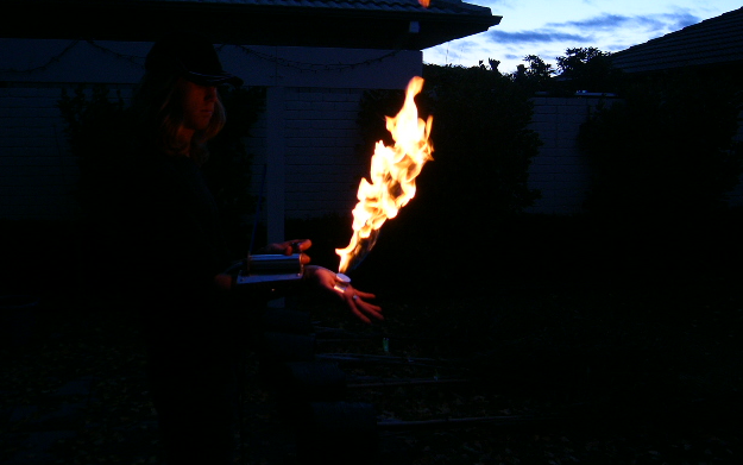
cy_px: 184
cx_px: 364
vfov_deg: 33.5
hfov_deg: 51.5
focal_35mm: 38
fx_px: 770
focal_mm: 5.8
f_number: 2.8
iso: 50
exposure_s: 1/100
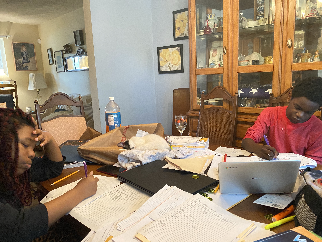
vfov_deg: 53.1
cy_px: 121
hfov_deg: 67.3
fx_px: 242
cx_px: 161
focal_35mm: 26
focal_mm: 4.25
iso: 400
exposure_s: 1/60
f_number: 1.8
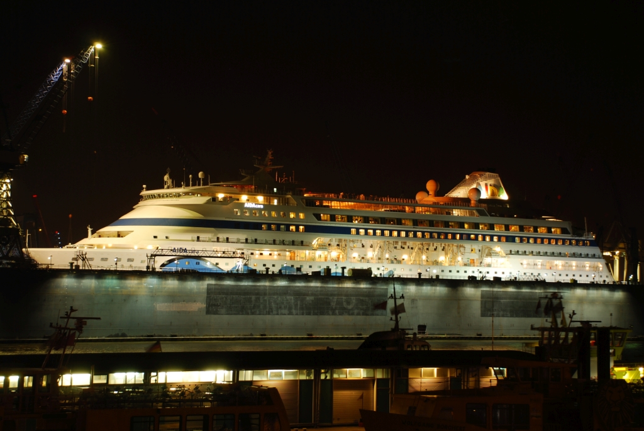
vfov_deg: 19.0
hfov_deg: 28.0
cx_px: 322
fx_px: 1289
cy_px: 216
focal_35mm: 72
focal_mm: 48
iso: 100
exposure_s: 2
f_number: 4.8
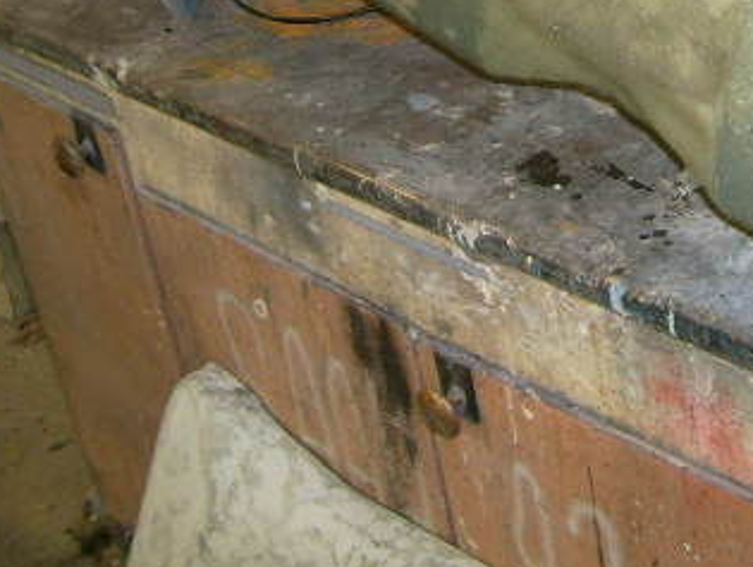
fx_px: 1546
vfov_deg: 20.2
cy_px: 7
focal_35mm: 71
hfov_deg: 26.6
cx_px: 655
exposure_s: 1/60
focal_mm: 5.95
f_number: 2.8
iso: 100
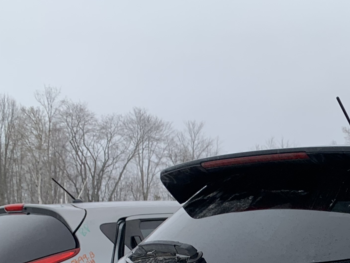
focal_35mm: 74
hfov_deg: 23.1
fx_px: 748
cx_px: 468
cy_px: 332
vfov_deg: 18.6
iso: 25
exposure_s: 1/331
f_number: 1.8
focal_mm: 4.25
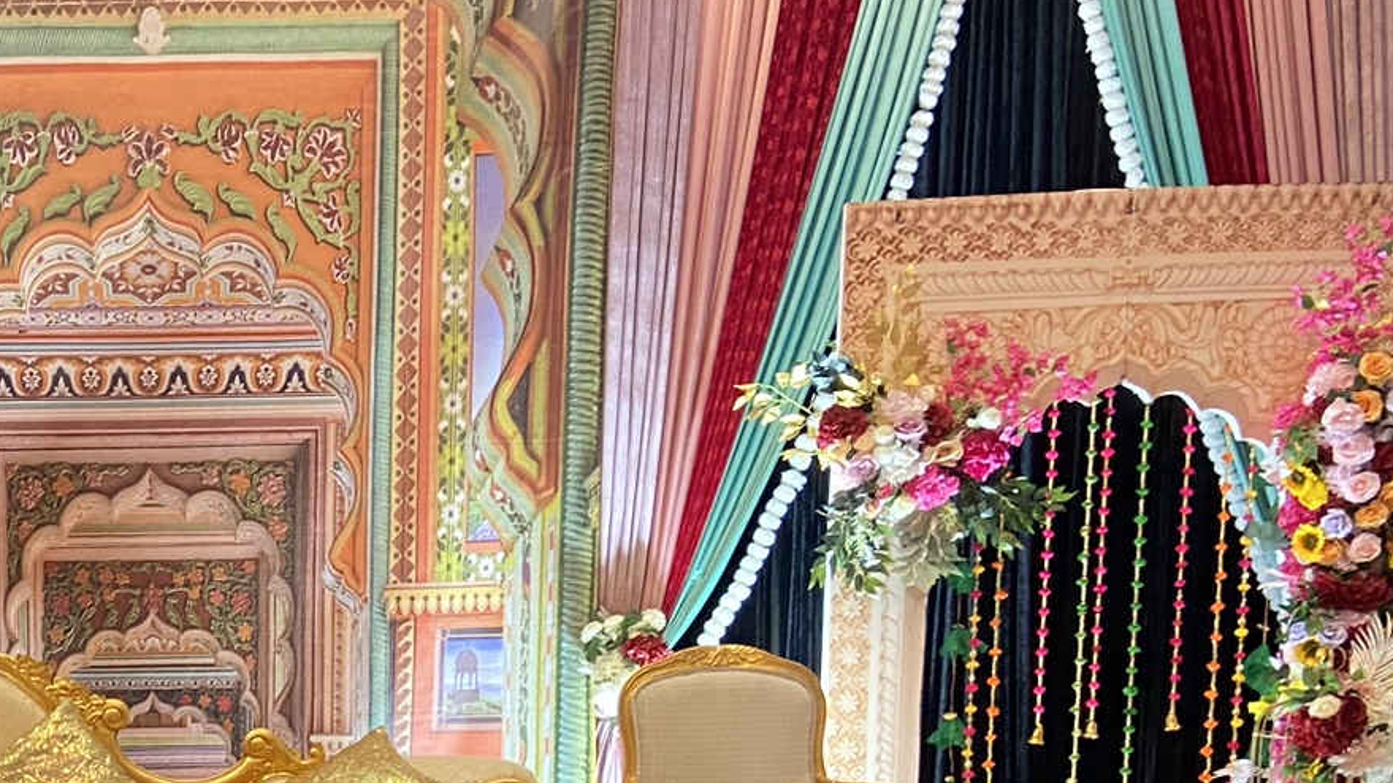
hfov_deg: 29.9
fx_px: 2437
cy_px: 994
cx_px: 32
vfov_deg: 17.2
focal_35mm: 66
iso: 200
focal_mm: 4.25
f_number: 1.8
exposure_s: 1/60
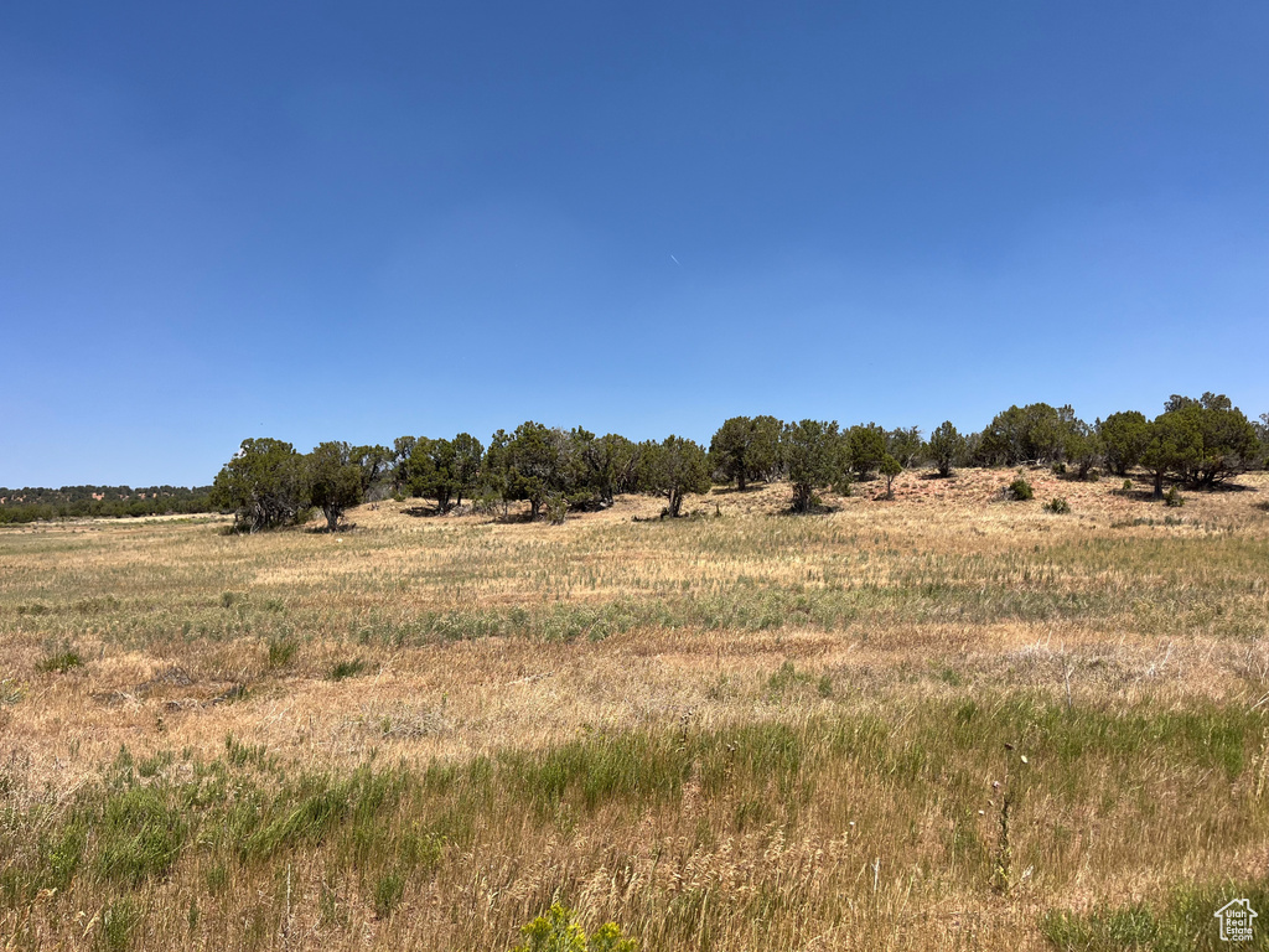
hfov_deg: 67.3
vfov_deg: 53.1
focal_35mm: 26
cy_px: 476
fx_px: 953
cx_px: 634
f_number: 1.6
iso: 50
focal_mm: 5.1
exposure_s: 1/3745
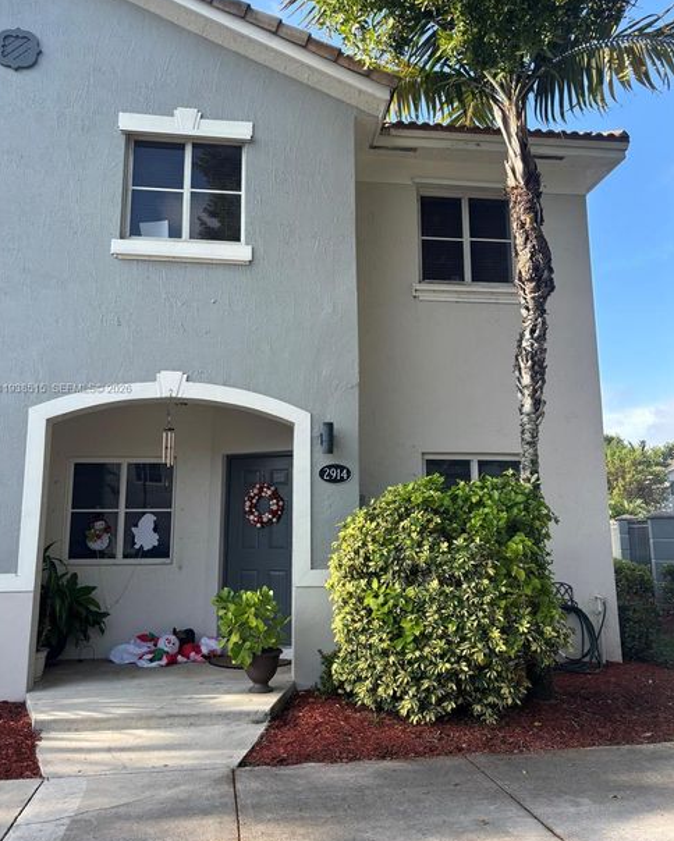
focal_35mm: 28
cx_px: 336
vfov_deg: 62.1
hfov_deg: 51.6
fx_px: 697
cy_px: 389
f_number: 1.6
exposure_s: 1/824
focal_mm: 5.96
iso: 50
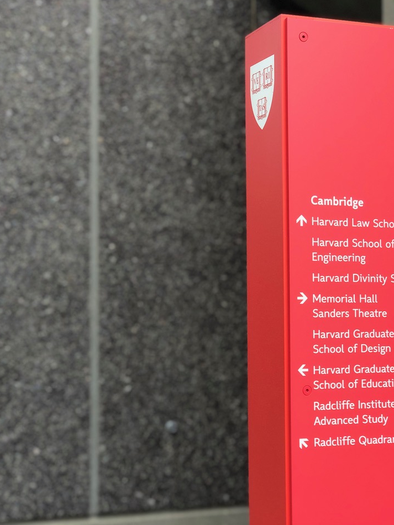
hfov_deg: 21.0
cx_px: 201
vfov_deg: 27.8
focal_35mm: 70
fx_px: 1063
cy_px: 261
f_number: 2.4
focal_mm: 6
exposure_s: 1/60
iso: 16
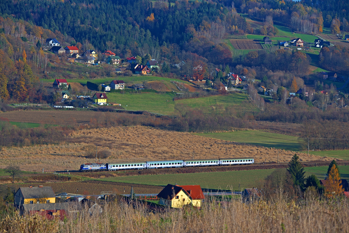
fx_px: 1358
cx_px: 174
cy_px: 116
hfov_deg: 14.6
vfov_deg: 9.8
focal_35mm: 140
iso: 200
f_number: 5.6
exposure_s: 1/500
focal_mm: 140
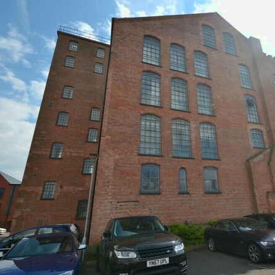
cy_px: 135
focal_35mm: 20
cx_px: 192
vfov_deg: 74.8
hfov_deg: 71.7
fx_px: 180
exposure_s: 1/200
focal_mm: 10
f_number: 10
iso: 100
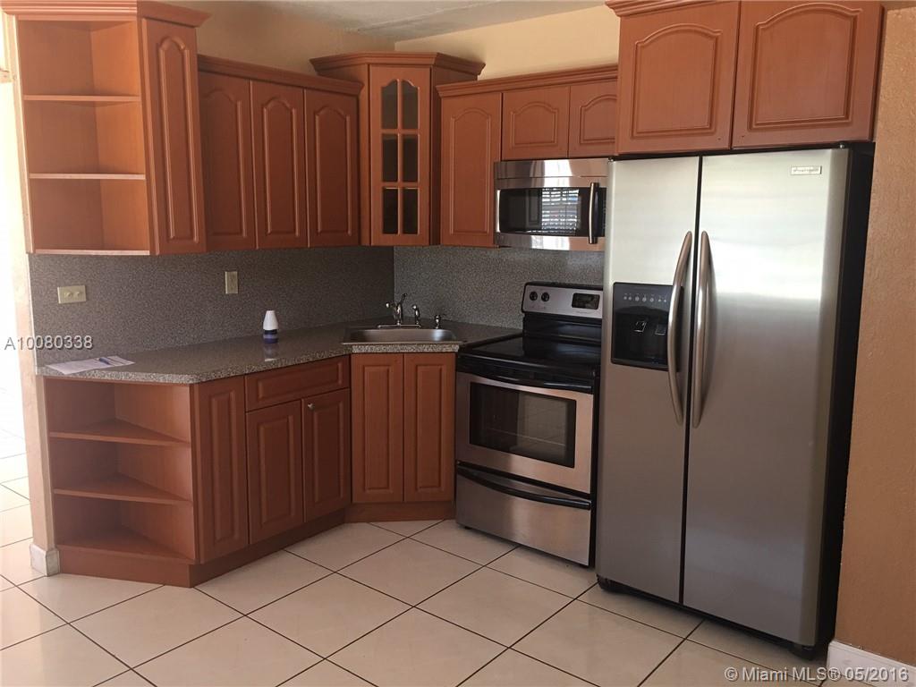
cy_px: 344
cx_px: 458
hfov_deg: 61.7
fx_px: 767
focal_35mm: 29
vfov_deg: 48.2
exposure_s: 1/15
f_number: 2.2
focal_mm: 4.15
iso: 40
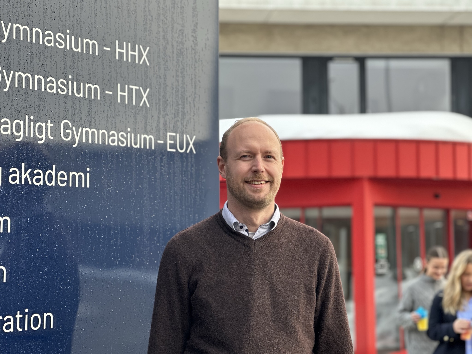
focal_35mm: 77
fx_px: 1050
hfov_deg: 25.3
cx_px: 236
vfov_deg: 19.1
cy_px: 177
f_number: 2.8
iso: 80
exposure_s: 1/121
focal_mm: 9
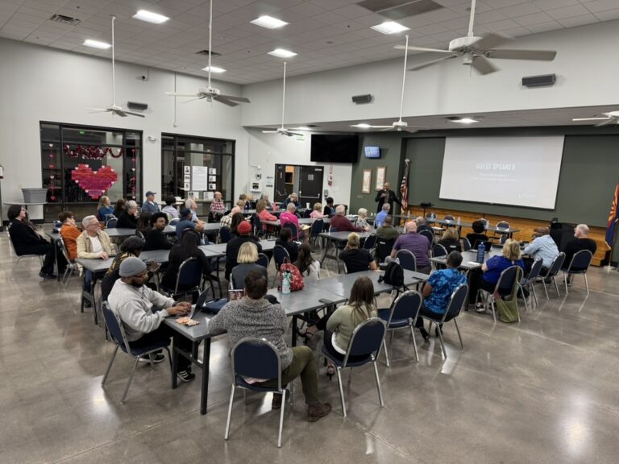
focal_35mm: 24
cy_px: 232
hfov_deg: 71.6
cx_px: 310
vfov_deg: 56.8
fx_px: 429
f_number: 1.78
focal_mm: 6.76
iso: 200
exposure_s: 1/60
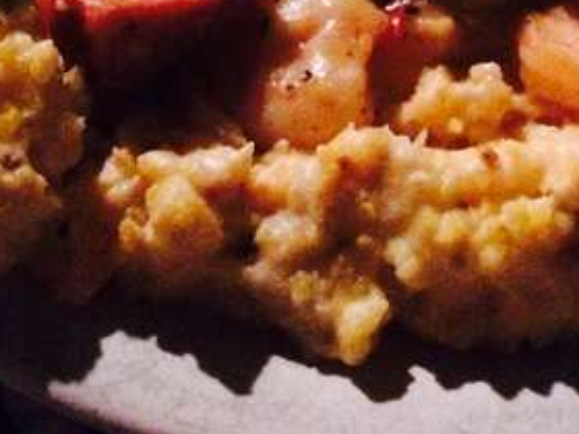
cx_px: 389
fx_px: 1388
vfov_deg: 16.6
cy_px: -167
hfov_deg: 23.4
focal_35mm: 83
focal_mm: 4.15
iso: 1000
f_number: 2.2
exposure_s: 1/15
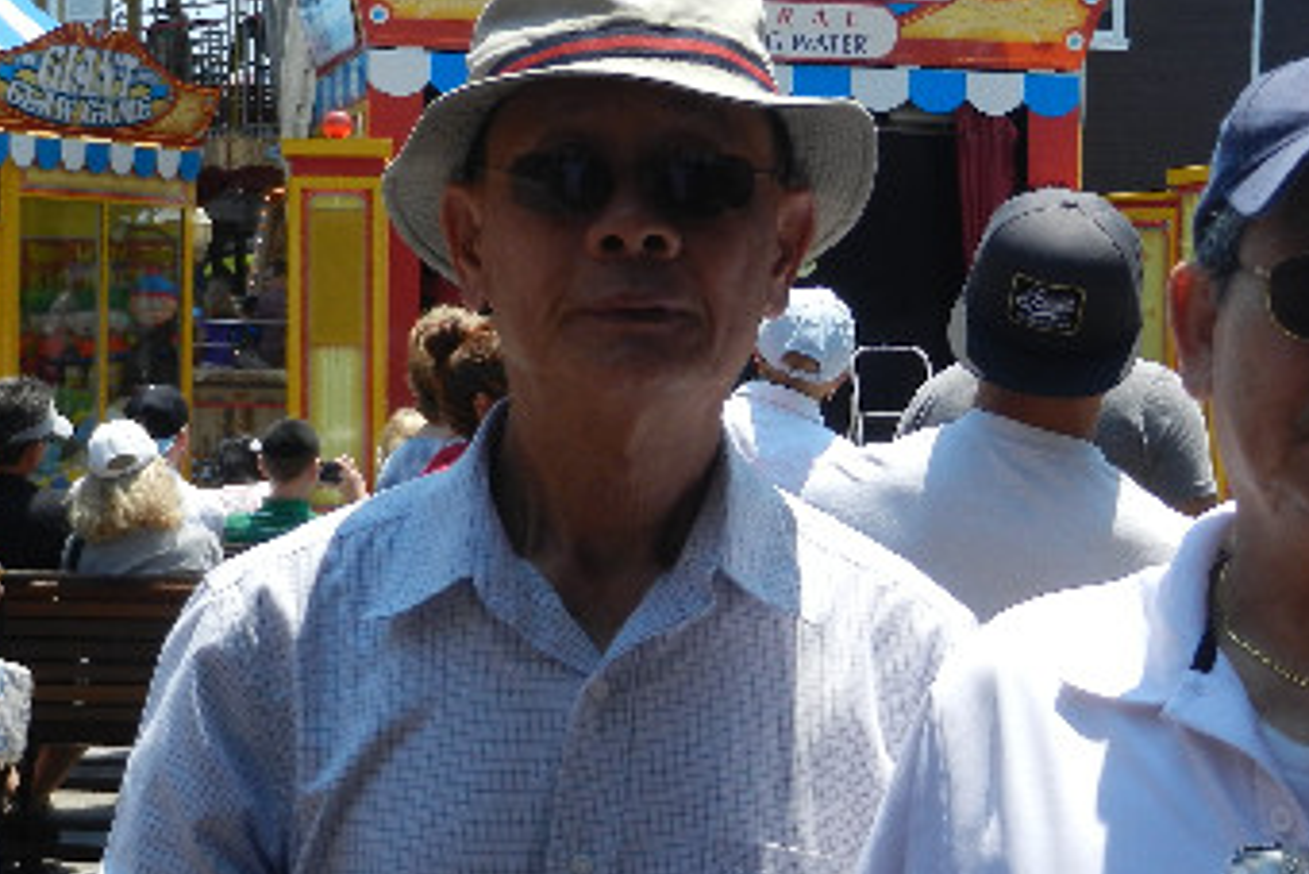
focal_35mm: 88
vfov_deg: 15.5
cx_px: 778
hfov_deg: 23.1
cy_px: 420
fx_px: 3201
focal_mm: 8.2
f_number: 4.2
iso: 160
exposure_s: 1/800
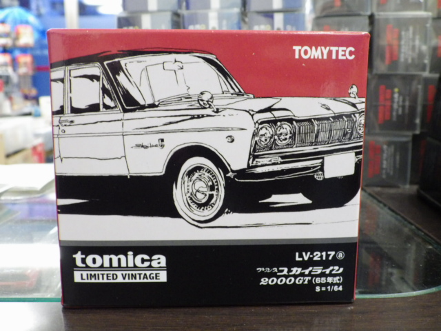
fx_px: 522
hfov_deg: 45.8
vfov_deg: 35.1
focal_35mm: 41
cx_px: 220
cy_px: 166
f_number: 3.6
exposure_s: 1/25
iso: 800
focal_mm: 7.4
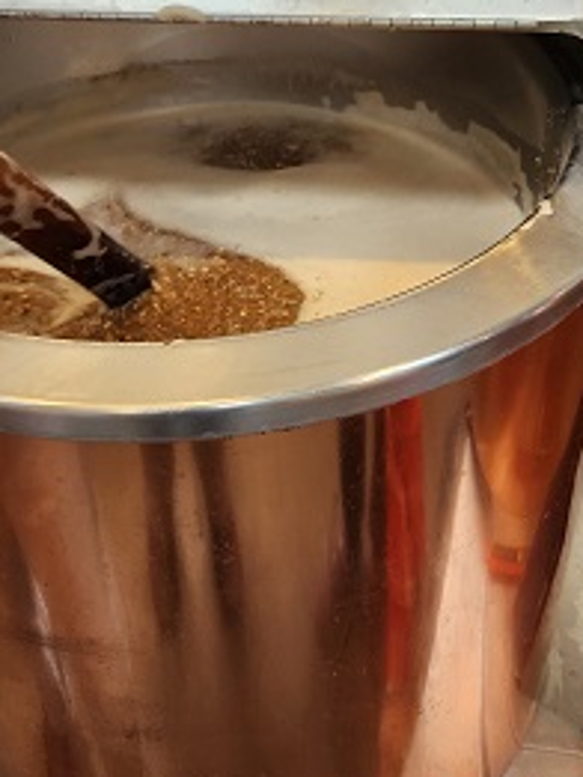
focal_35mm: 44
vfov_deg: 42.5
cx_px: 225
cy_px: 277
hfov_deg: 32.8
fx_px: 987
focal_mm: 5.4
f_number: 1.8
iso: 200
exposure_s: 1/120
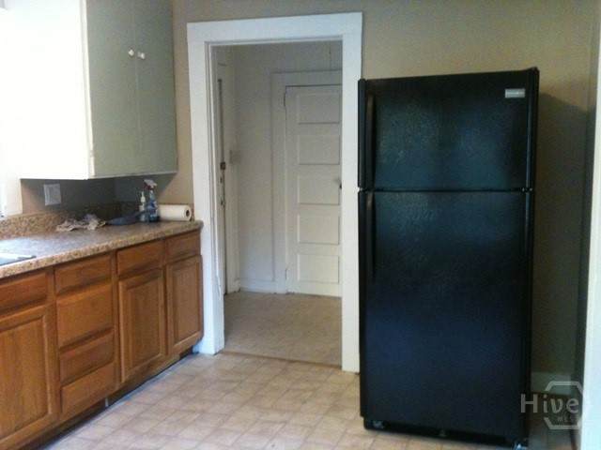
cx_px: 300
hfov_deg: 52.6
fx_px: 608
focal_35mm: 35
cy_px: 225
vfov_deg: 40.7
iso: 320
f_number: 2.8
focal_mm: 3.85
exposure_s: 1/15
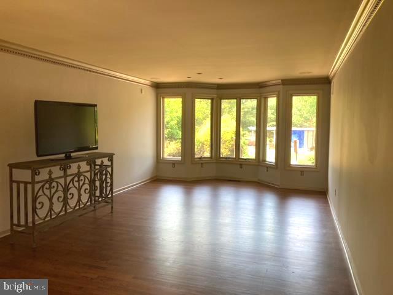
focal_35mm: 28
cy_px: 148
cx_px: 196
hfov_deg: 63.4
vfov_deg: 49.7
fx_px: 318
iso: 50
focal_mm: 3.99
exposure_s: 1/60
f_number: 1.8
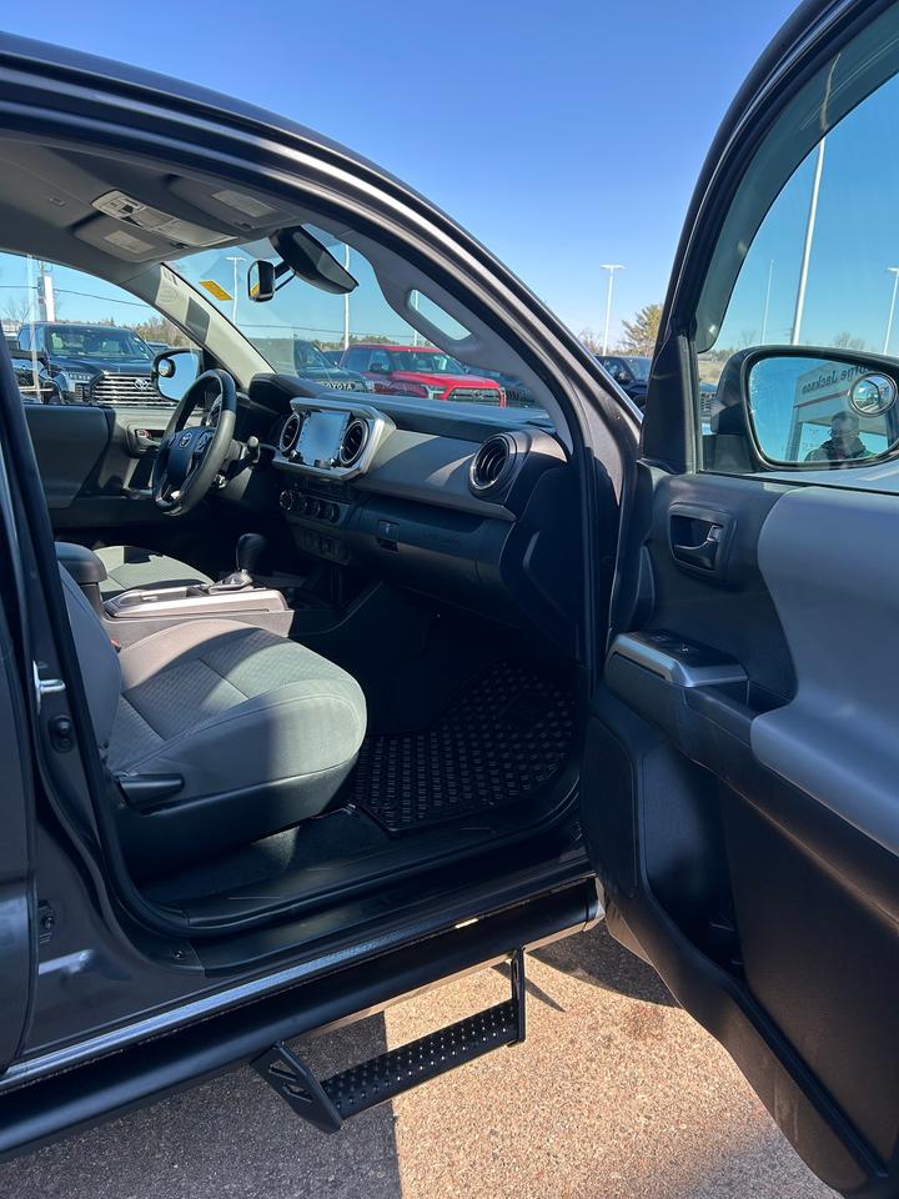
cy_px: 600
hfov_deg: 53.1
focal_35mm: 26
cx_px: 450
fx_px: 900
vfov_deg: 67.3
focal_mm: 5.7
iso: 50
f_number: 1.5
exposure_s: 1/880
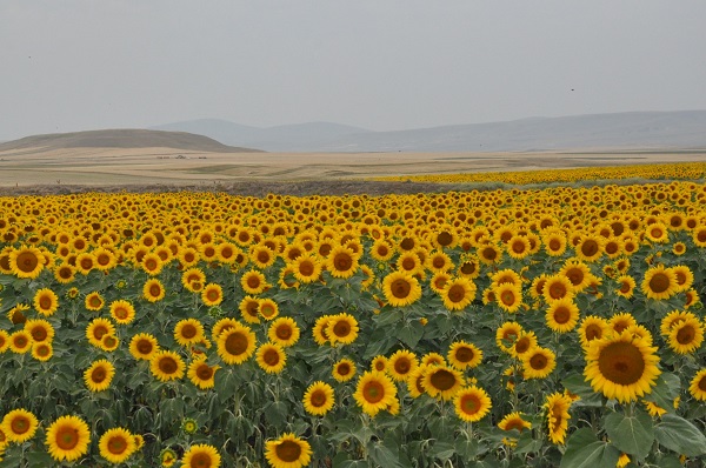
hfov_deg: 19.5
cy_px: 234
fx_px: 2056
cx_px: 353
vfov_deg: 13.0
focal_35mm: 105
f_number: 11
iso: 2000
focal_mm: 70
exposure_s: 1/2000
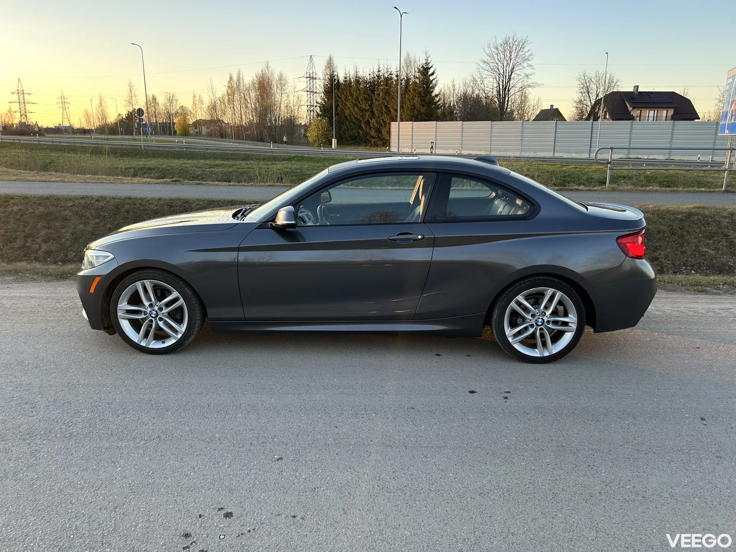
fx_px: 553
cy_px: 276
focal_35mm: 26
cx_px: 368
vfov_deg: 53.1
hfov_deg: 67.3
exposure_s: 1/166
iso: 64
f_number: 1.5
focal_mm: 5.7
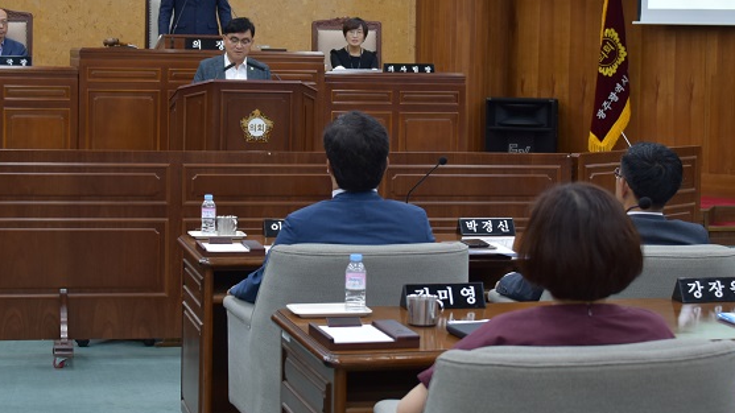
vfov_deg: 15.3
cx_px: 350
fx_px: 1539
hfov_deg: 26.9
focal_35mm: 79
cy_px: 144
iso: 500
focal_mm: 42
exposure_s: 1/50
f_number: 4
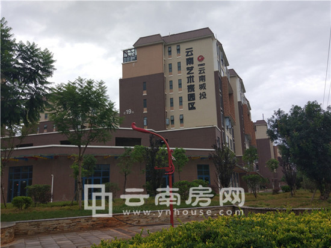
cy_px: 124
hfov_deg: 63.5
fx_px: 268
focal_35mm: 28
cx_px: 166
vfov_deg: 49.7
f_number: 2
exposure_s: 1/863
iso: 100
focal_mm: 4.26
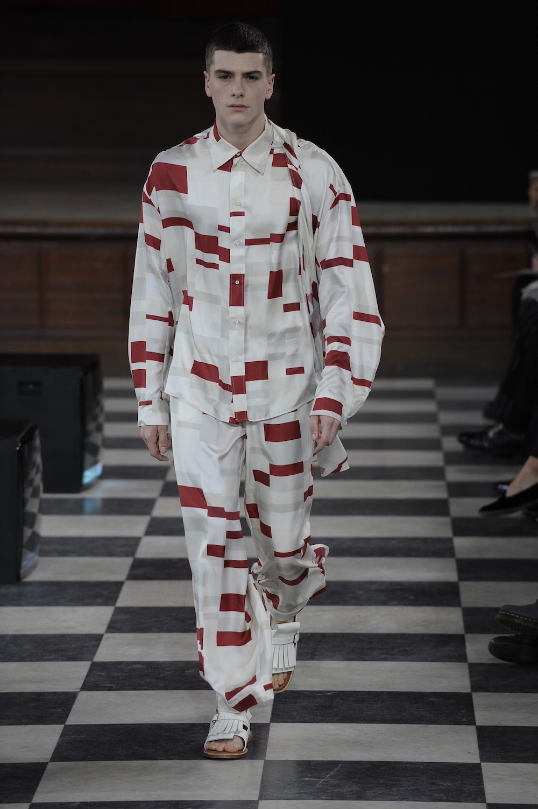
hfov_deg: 6.9
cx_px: 269
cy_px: 404
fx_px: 4489
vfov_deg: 10.3
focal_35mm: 200
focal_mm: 200
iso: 1000
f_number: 4.5
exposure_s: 1/500
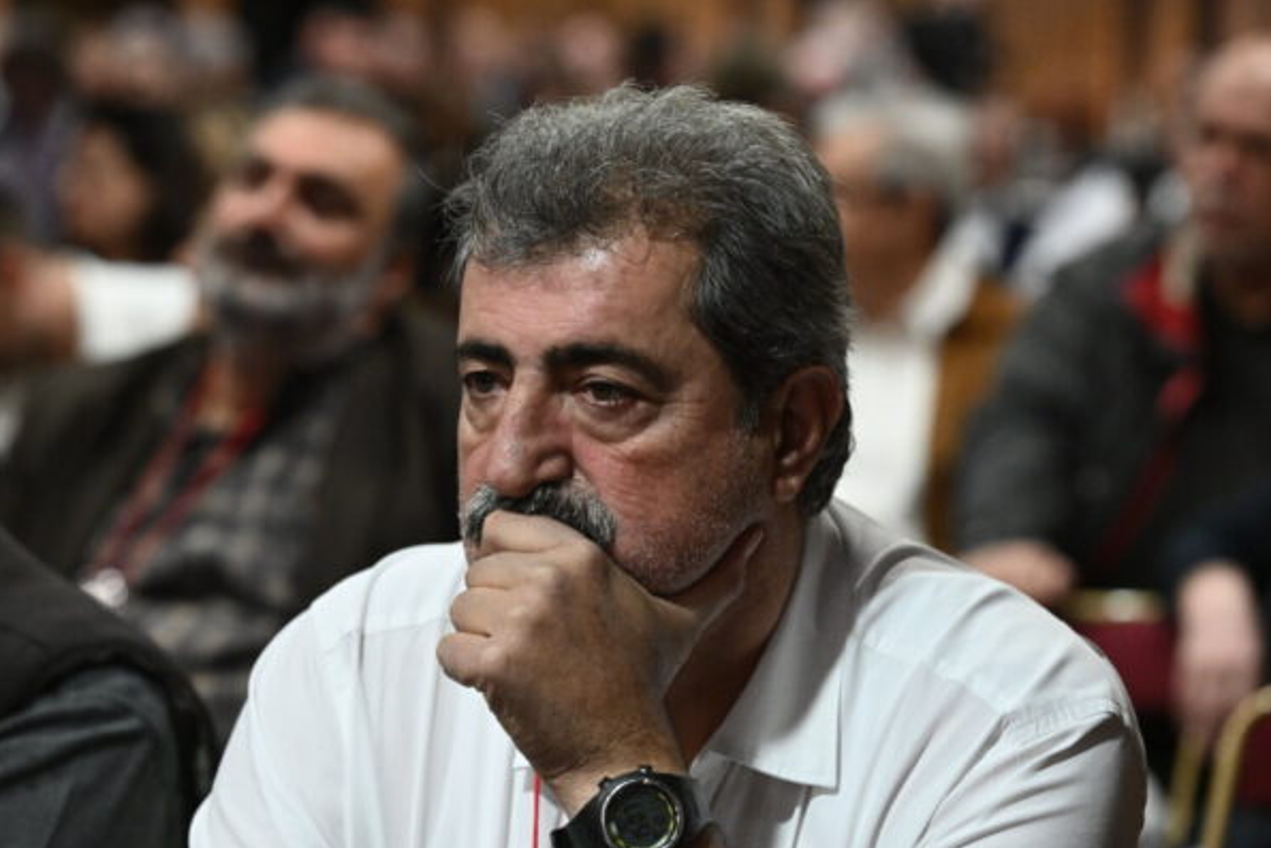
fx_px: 4626
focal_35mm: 131
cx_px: 632
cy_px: 425
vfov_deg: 10.5
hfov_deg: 15.6
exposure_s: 1/200
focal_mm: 130
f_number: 4.5
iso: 8000
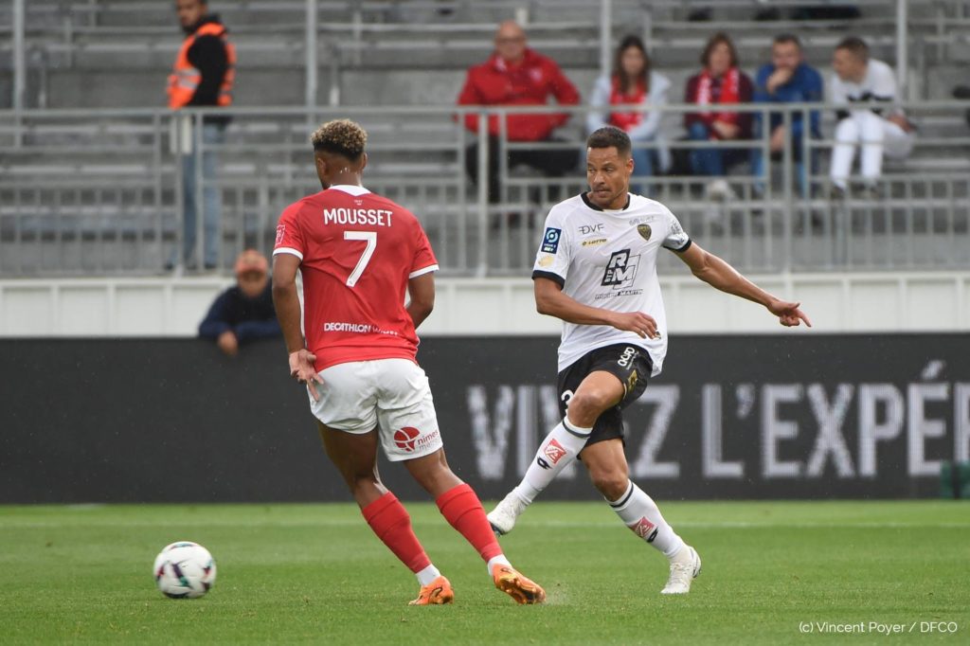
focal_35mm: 400
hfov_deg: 5.2
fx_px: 10774
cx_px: 485
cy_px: 323
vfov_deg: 3.4
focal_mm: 400
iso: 1600
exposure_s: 1/1000
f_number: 4
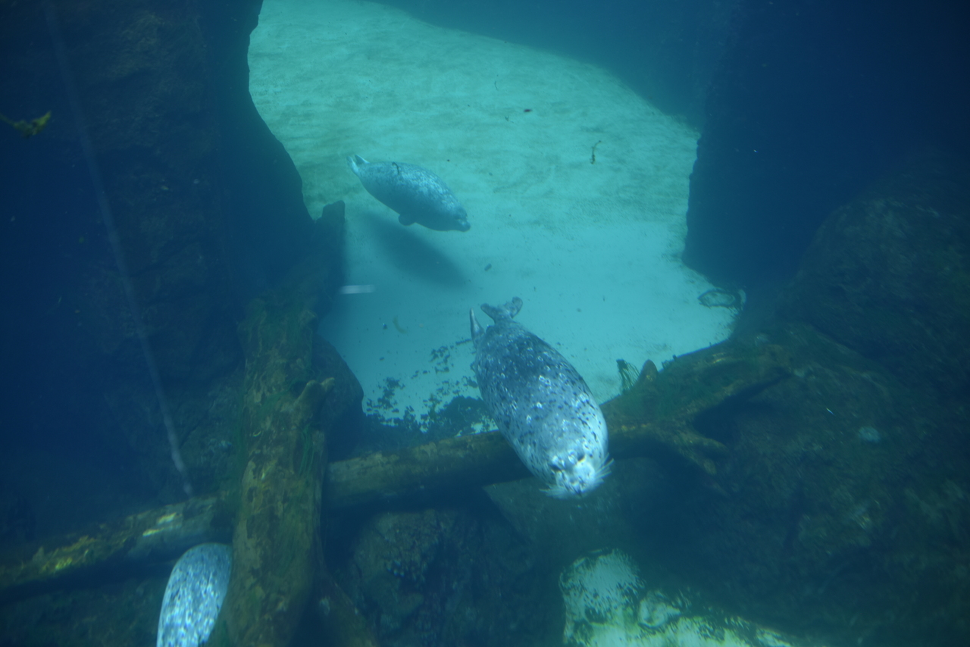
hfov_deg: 65.5
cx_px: 485
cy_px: 324
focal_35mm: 28
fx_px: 755
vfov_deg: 46.4
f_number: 3.5
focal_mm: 28
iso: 220
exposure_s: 1/60
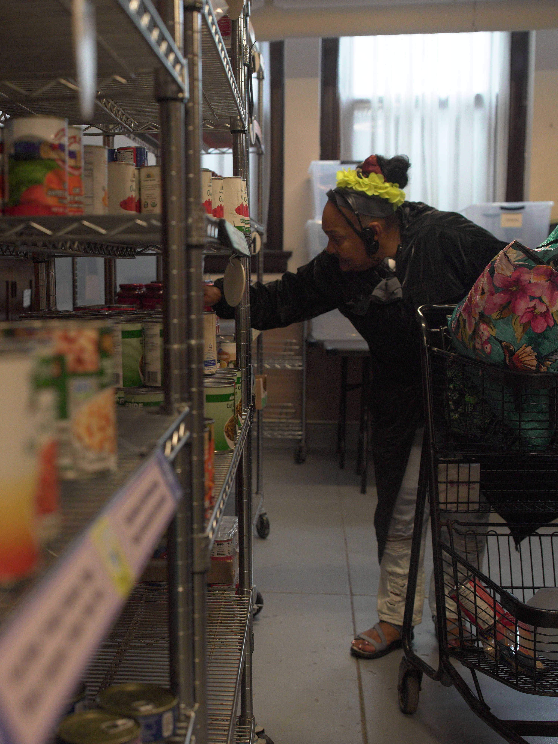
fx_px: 1096
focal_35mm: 51
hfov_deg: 28.0
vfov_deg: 37.5
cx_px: 120
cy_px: 375
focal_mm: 35
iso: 3200
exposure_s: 1/200
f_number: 4.5
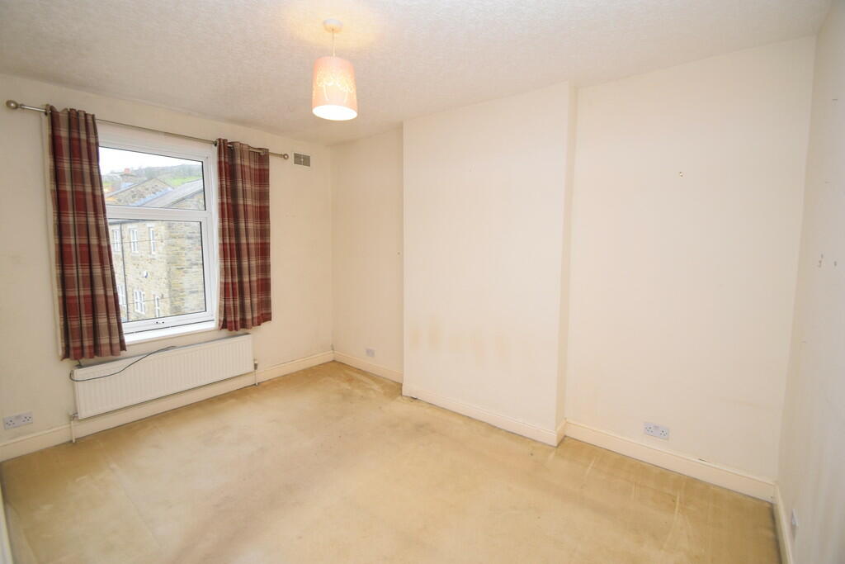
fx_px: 352
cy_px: 282
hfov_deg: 100.4
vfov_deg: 77.3
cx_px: 422
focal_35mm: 15
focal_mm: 10
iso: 800
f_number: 5
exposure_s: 1/100
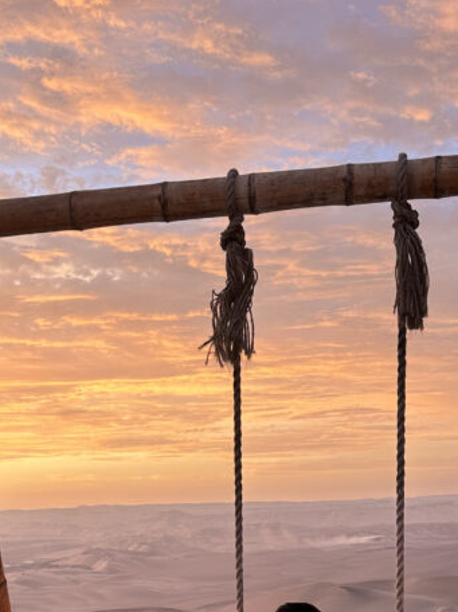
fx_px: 953
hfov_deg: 27.0
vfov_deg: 33.1
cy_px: 584
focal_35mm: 54
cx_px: 181
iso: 50
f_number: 1.78
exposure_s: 1/122
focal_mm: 6.86
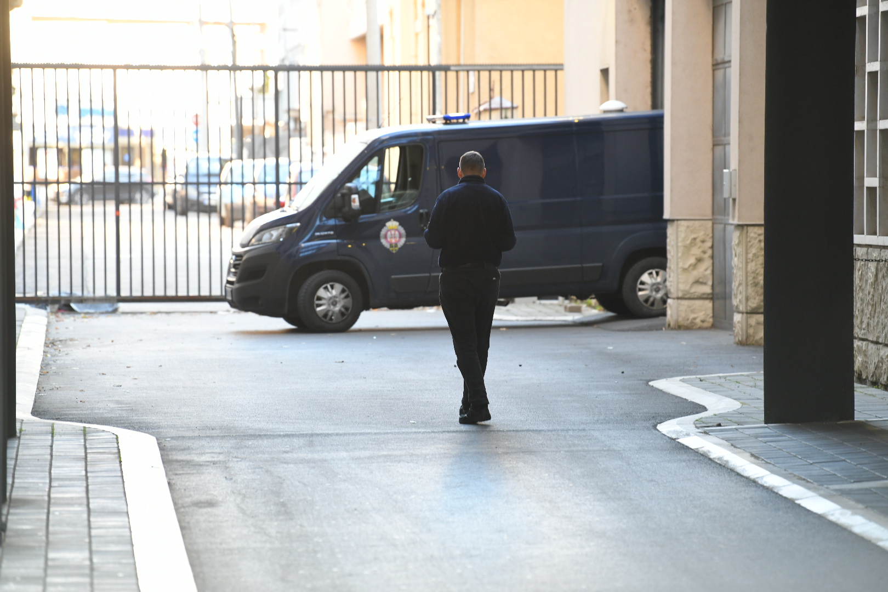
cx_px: 444
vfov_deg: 6.9
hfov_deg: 10.3
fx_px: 4933
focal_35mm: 200
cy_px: 296
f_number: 4
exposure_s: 1/160
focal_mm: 200
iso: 1000
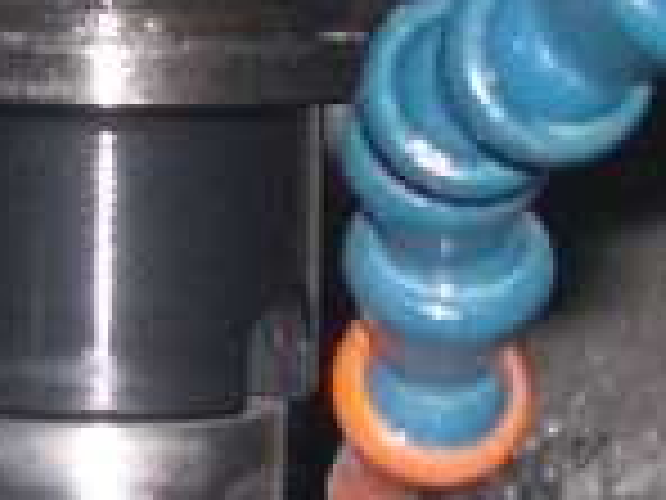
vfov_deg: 4.4
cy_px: 302
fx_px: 6465
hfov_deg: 5.9
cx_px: -99
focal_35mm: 336
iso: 100
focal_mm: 13.2
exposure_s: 1/60
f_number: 3.5
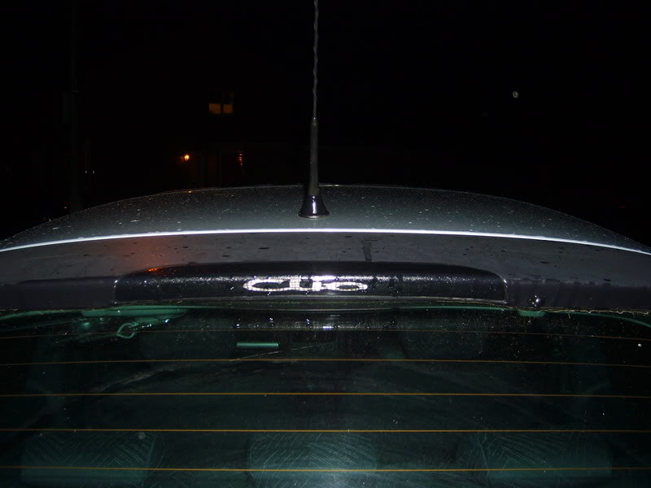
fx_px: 658
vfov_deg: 40.7
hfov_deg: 52.6
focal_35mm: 35
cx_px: 326
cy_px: 244
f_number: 2.8
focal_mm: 5.8
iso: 100
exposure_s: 1/45
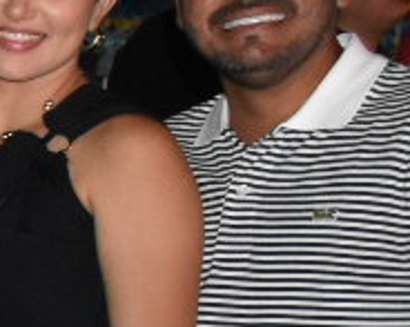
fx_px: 2705
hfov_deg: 7.2
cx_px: -1045
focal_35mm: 223
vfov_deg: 6.7
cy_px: 612
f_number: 5.6
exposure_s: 1/100
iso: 2500
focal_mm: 18
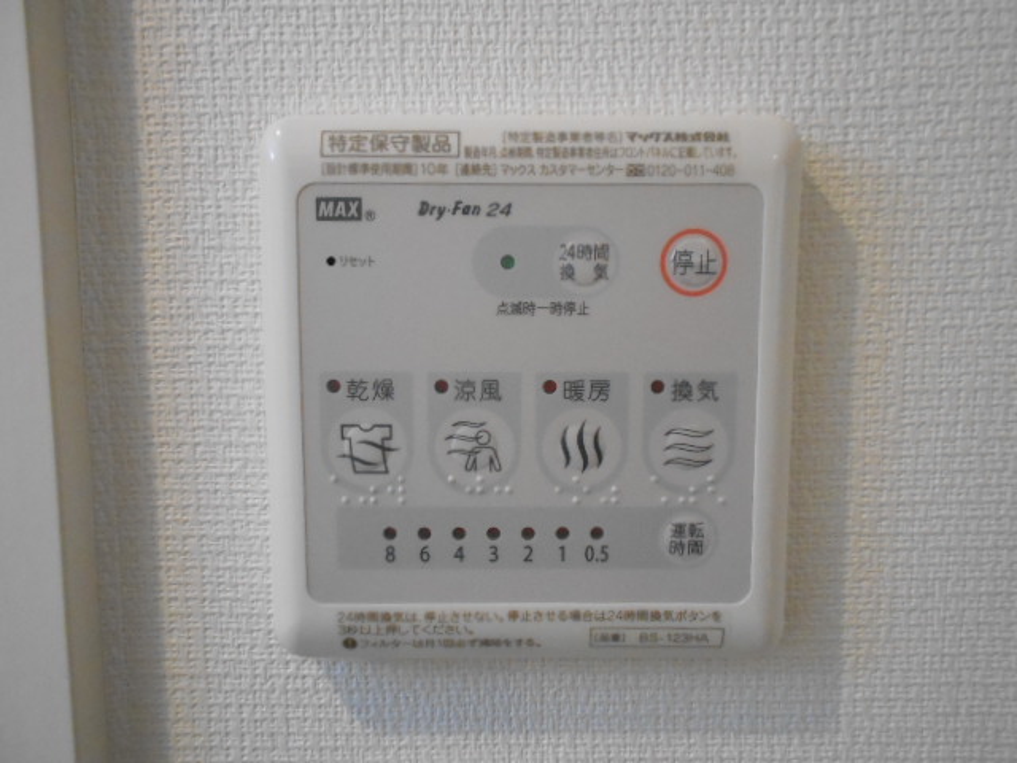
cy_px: 382
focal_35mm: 26
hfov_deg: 67.3
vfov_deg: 53.1
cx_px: 508
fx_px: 764
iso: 800
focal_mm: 4.6
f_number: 3.2
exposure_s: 1/125
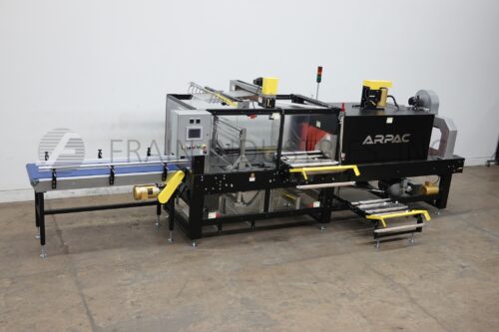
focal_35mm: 39
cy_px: 166
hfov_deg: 49.6
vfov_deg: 34.2
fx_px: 540
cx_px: 250
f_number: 3.5
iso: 160
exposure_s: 1/40
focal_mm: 14.4
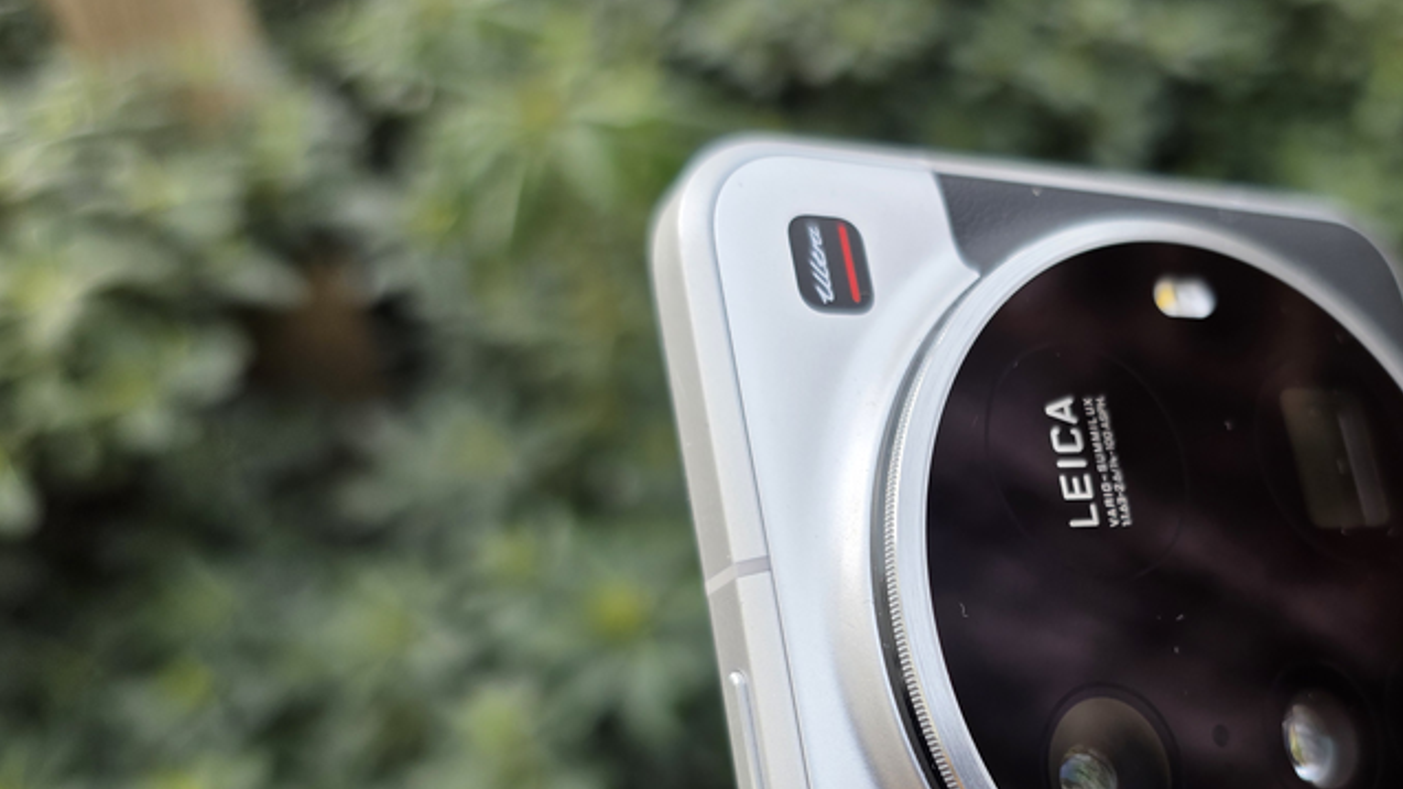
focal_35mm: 37
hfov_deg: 52.3
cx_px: 1002
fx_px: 1376
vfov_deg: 31.3
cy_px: 607
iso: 80
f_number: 1.7
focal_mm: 6.3
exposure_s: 1/1269
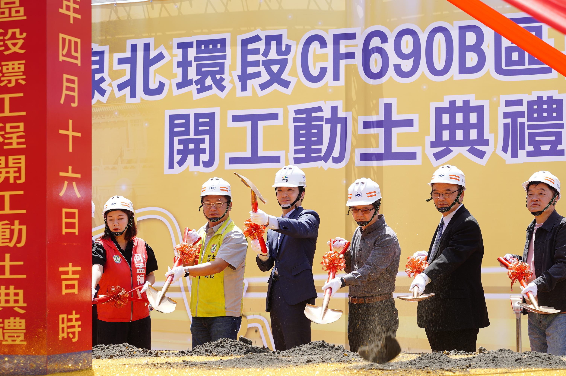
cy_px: 188
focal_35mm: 83
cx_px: 283
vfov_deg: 16.4
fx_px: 1304
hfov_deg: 24.5
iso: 125
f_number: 5
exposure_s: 1/250
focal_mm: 83
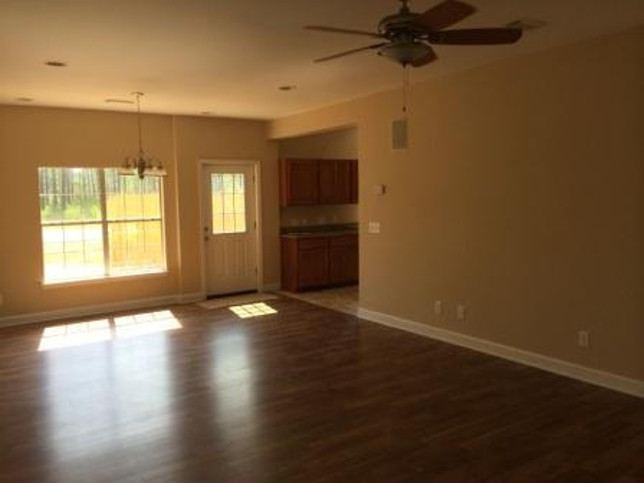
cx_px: 322
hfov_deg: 60.0
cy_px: 242
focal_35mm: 30
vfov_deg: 46.8
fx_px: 558
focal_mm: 4.12
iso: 32
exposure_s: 1/270
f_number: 2.2
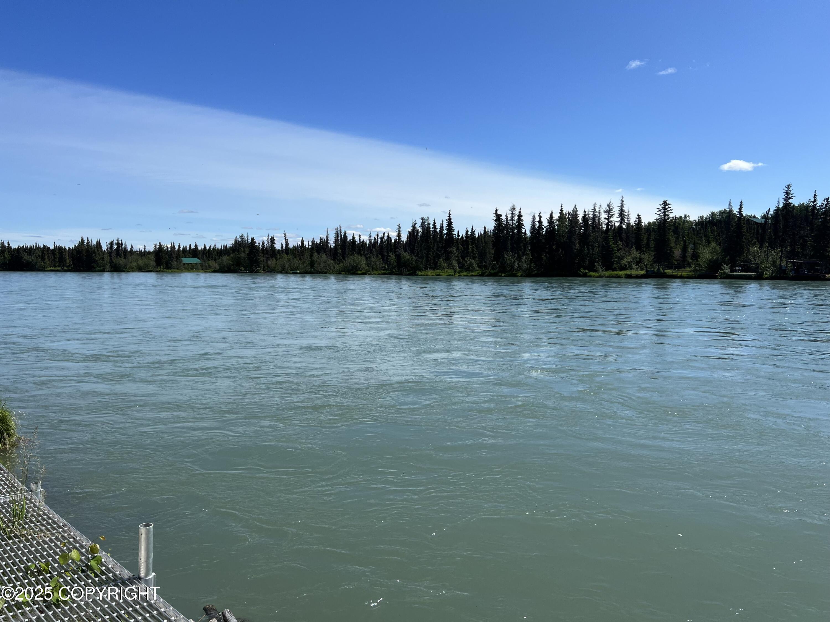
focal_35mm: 26
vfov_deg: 53.1
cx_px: 415
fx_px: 623
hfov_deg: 67.3
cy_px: 311
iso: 50
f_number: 1.5
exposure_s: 1/6579
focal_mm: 5.7
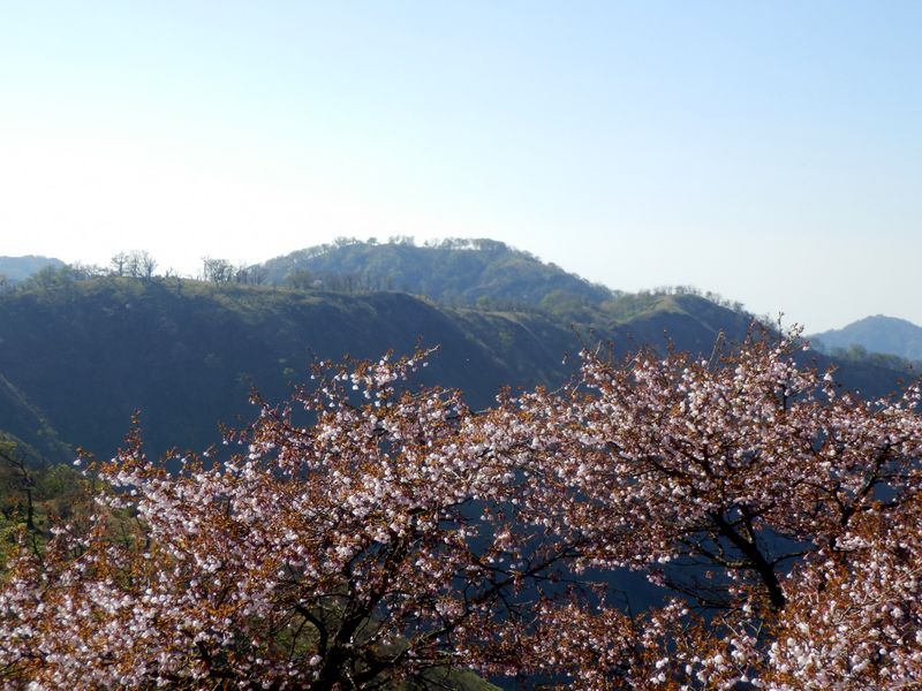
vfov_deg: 19.4
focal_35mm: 76
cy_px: 346
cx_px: 461
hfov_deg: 25.7
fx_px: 2024
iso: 80
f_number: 4.9
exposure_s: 1/500
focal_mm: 13.5
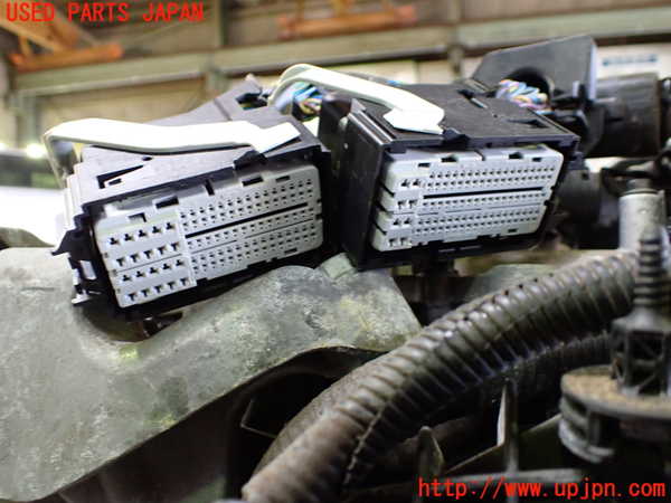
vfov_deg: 46.8
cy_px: 252
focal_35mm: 30
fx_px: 582
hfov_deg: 60.0
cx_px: 336
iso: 800
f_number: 2.3
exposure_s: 1/40
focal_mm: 5.4
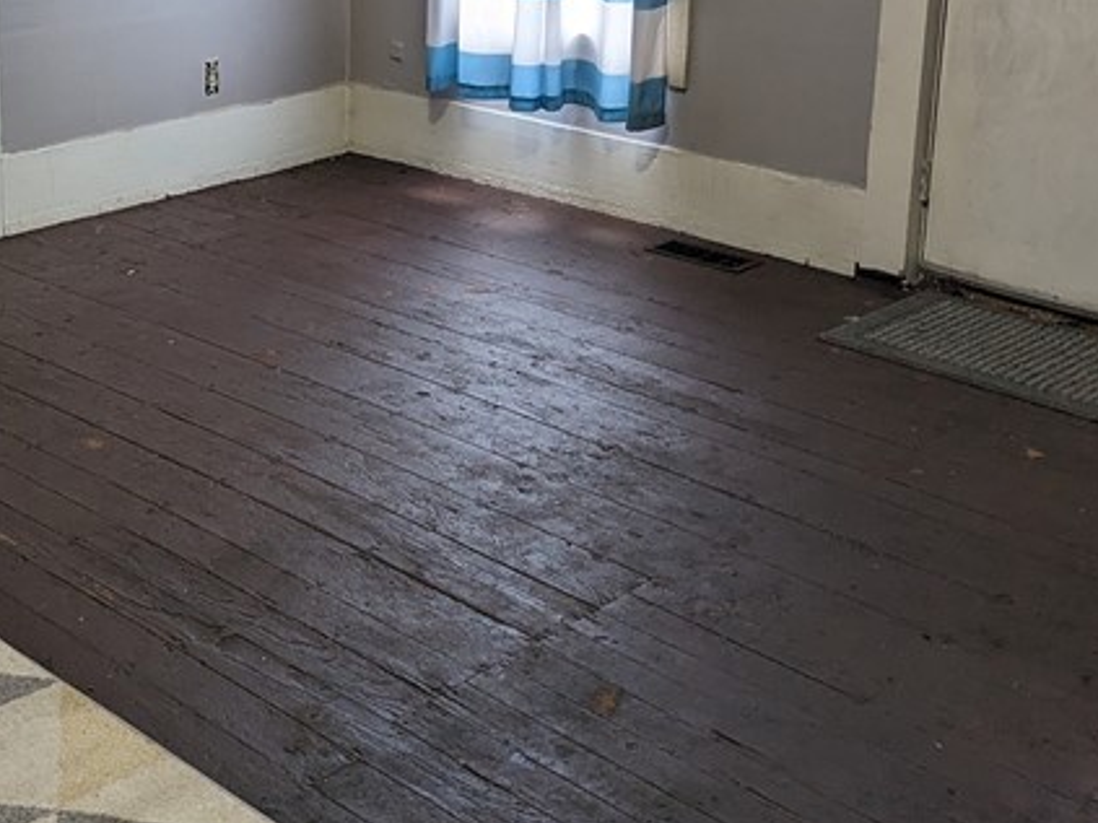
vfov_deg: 24.8
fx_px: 1839
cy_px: 158
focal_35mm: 58
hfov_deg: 32.6
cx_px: 279
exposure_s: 1/40
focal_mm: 6.81
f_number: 1.85
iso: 109
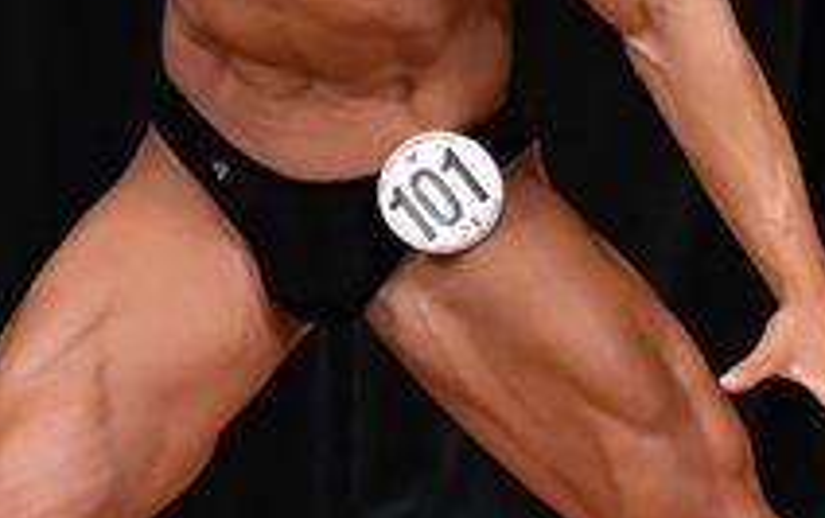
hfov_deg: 1.5
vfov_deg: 0.9
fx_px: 31376
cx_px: 508
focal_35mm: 1394
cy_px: 315
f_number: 5.6
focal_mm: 250
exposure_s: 1/400
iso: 4000
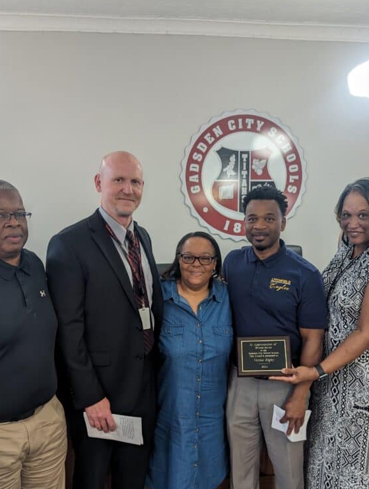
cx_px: 197
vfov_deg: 54.5
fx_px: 468
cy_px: 312
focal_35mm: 33
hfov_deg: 43.0
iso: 94
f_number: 1.68
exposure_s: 1/24
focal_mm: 6.9
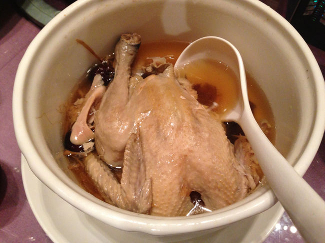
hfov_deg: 55.4
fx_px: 310
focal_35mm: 33
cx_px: 162
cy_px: 122
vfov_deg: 42.9
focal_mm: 4.13
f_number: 2.4
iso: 250
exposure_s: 1/20
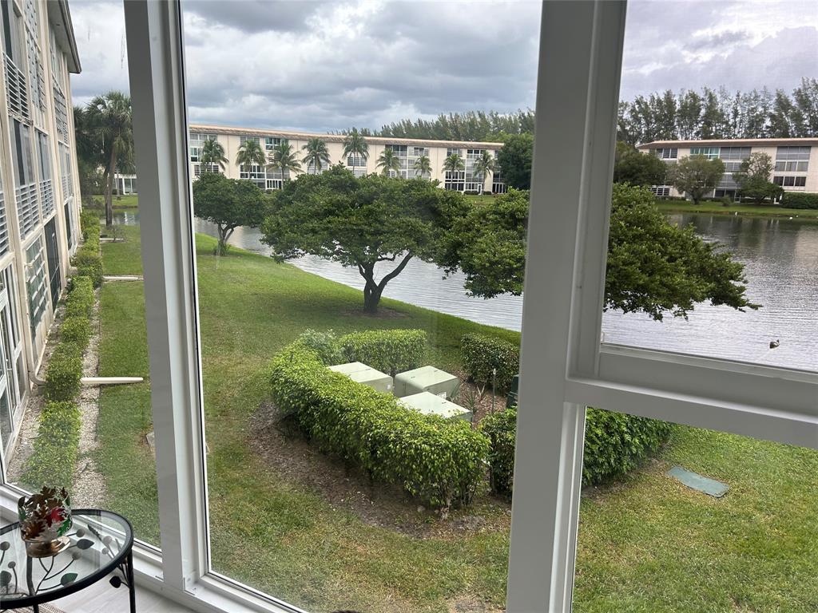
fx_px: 614
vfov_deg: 53.1
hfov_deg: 67.3
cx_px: 409
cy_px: 306
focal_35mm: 26
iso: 50
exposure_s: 1/611
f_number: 1.5
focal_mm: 5.7
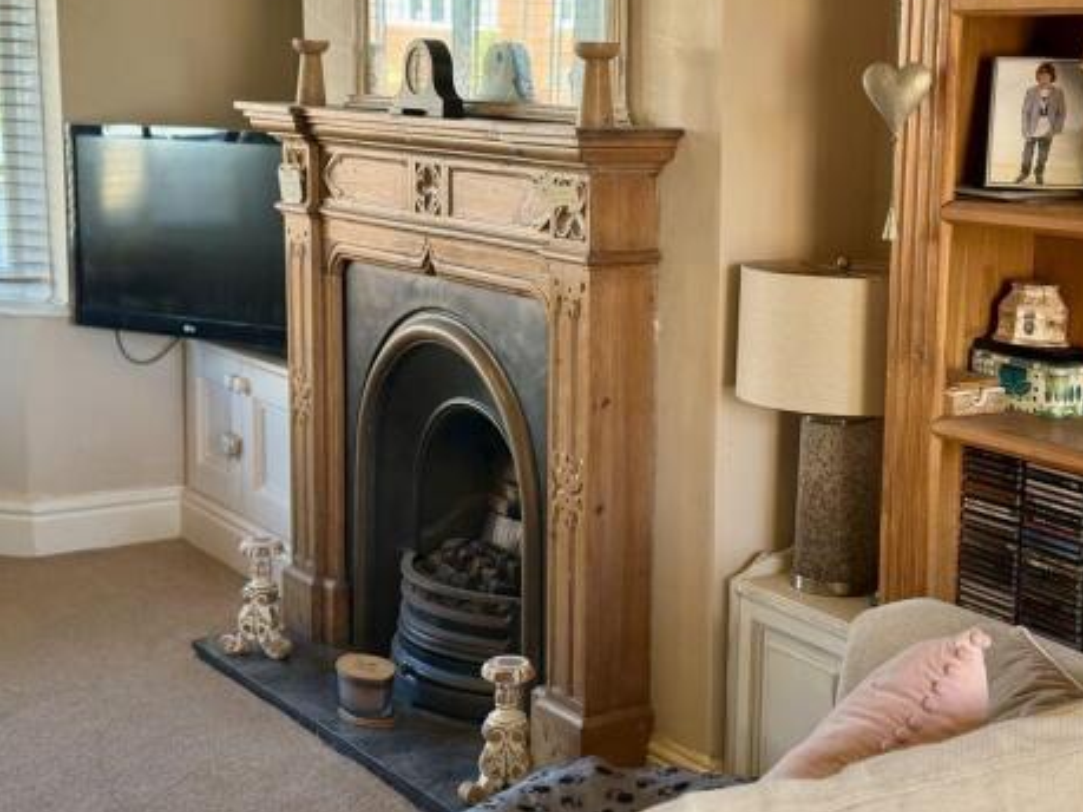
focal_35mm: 61
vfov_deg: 24.0
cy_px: 365
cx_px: 667
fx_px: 1908
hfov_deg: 31.6
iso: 200
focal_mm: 6.76
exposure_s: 1/100
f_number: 1.78
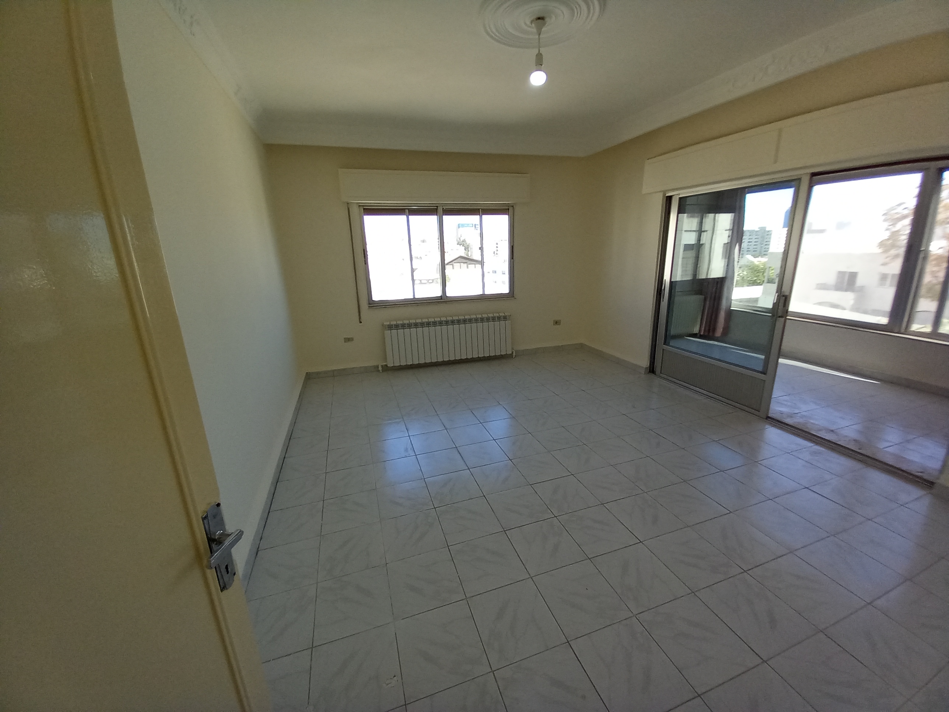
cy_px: 356
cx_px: 474
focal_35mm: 13
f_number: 2.2
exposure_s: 1/155
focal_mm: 1.13
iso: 40
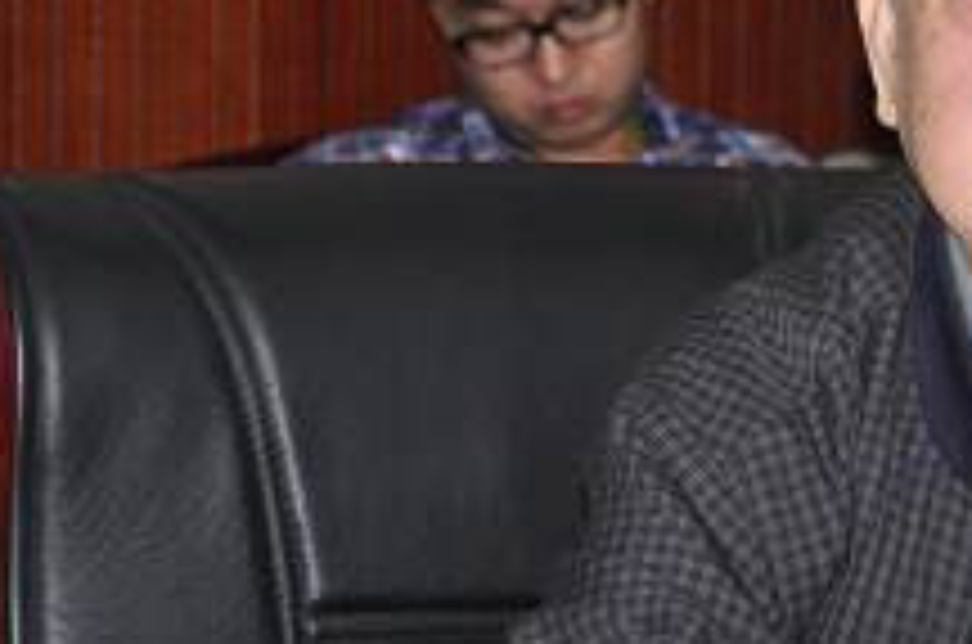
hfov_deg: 6.6
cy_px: 414
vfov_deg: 4.4
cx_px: 1094
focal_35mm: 312
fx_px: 8416
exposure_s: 1/200
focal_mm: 75
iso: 800
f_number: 5.6
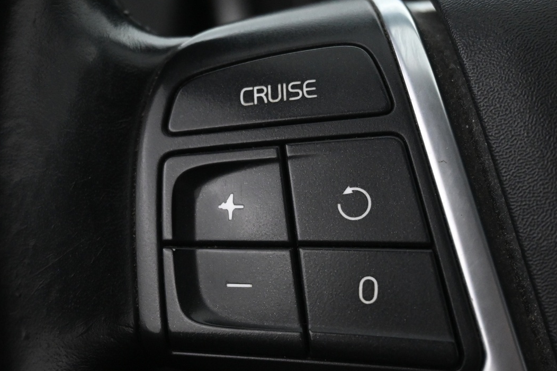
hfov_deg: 34.6
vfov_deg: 23.4
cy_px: 228
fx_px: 894
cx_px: 287
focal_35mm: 58
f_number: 4.2
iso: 2800
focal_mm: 25
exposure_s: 1/40
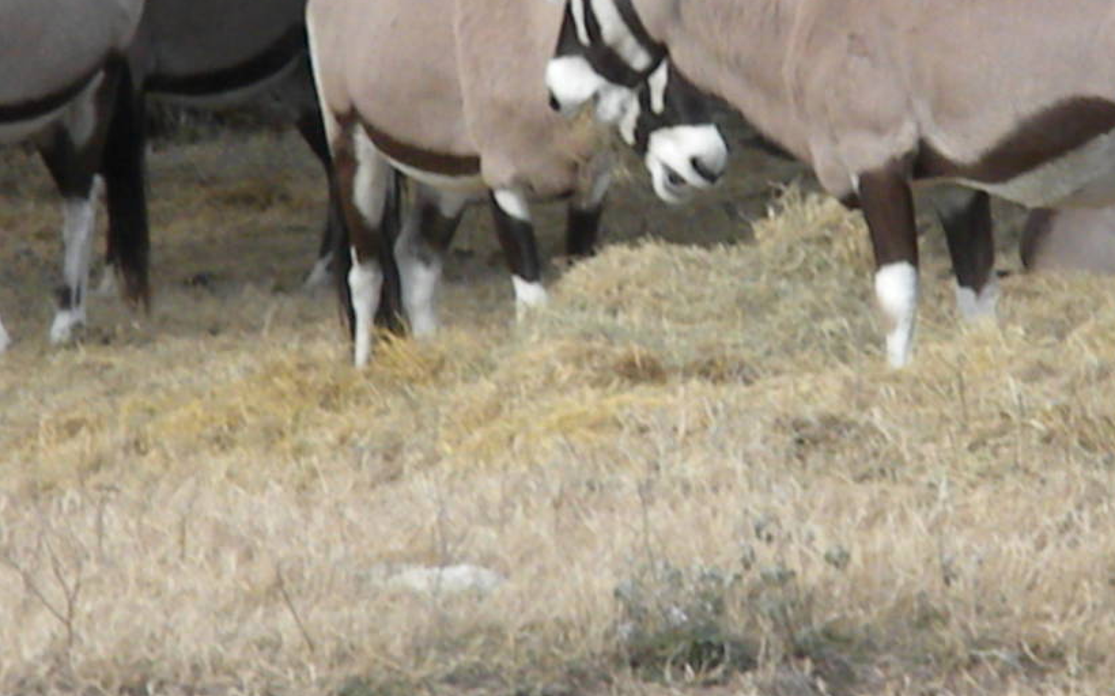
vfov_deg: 2.4
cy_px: 144
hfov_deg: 3.9
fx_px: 16344
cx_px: 695
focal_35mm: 538
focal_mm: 46.2
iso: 640
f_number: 14
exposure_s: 1/130
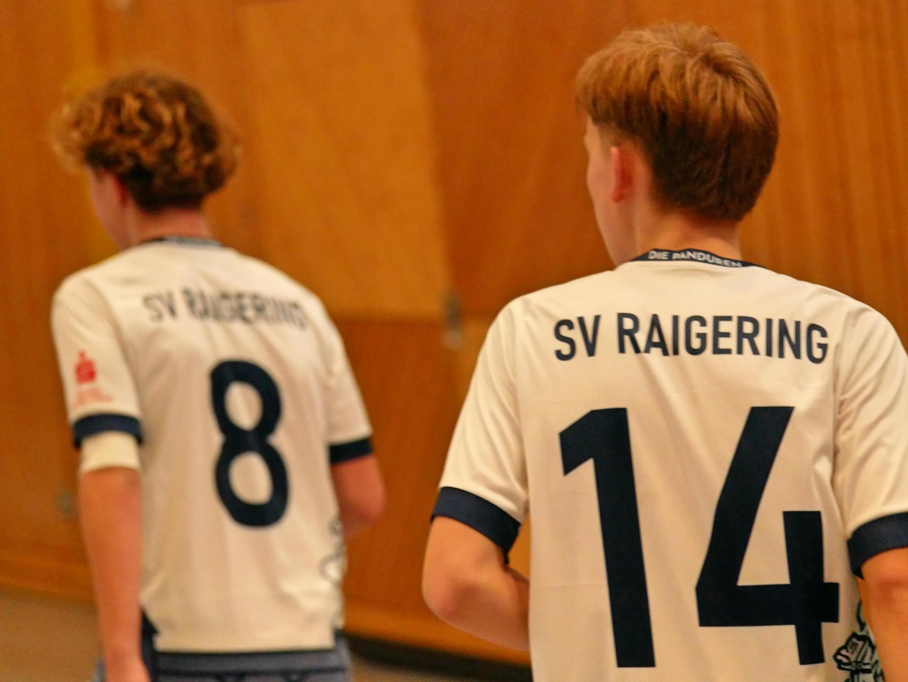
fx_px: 5249
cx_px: 454
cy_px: 341
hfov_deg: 9.9
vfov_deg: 7.4
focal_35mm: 200
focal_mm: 100
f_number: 4
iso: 2500
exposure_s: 1/500
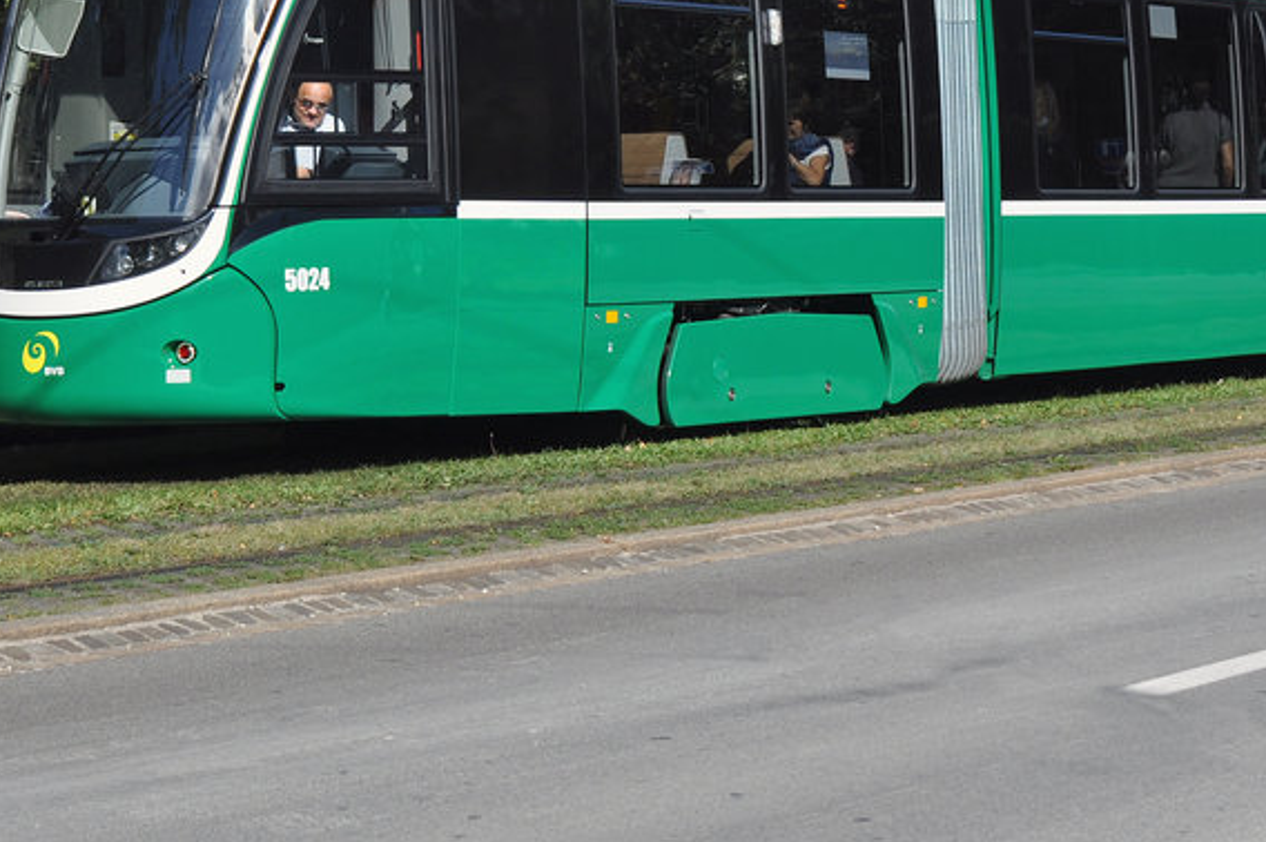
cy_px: -30
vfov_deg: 11.9
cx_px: 981
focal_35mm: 114
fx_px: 4007
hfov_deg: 17.8
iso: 200
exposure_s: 1/1000
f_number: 5.6
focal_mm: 36
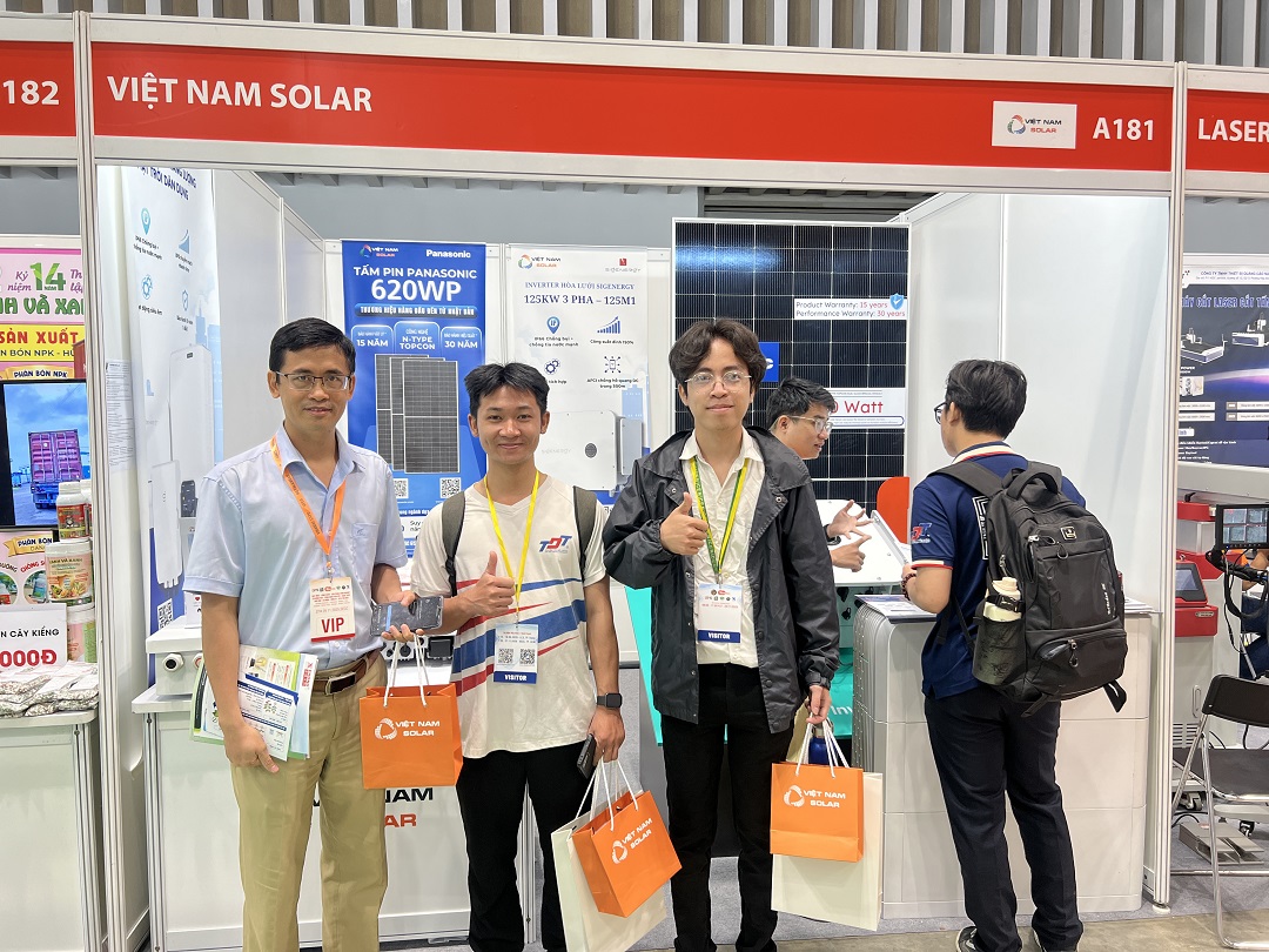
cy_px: 476
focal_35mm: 26
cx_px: 634
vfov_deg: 53.1
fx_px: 953
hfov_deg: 67.3
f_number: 1.5
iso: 100
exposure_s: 1/50
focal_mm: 5.7
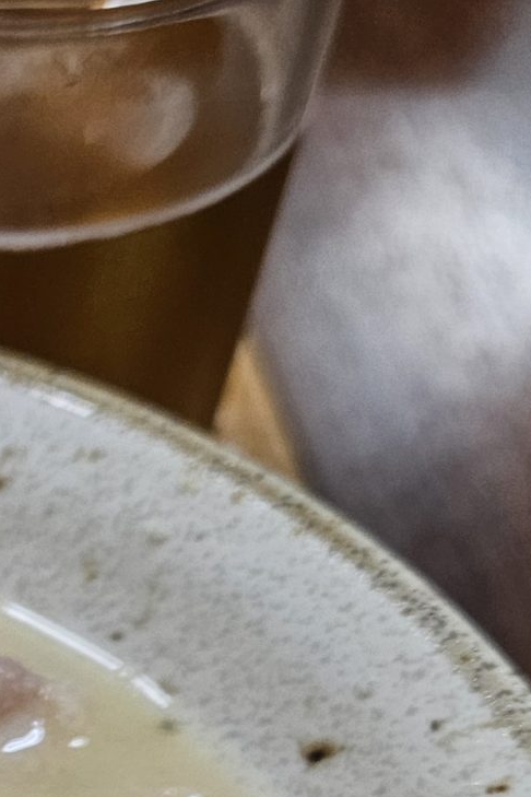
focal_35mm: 84
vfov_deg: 22.7
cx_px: -405
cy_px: 891
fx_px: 1858
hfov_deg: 14.4
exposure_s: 1/120
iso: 320
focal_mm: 5.4
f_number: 1.8
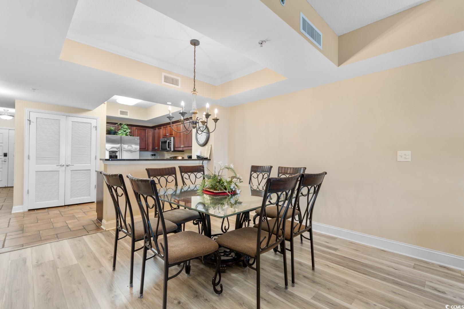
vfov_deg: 77.3
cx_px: 232
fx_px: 193
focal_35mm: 15
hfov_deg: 100.4
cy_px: 154
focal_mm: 10
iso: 100
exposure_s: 1/3
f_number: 4.5
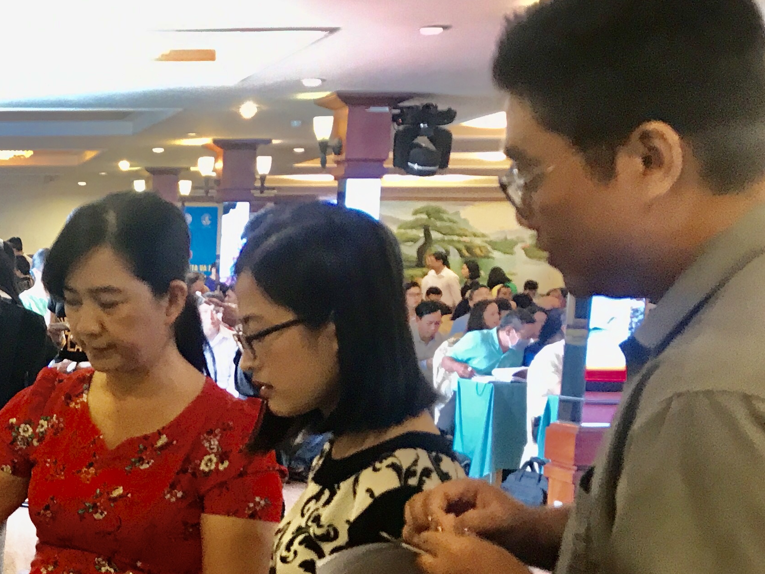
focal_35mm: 67
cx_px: -136
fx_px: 1481
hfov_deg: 26.1
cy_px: 504
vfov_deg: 21.5
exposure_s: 1/16
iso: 50
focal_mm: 3.99
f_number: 1.8
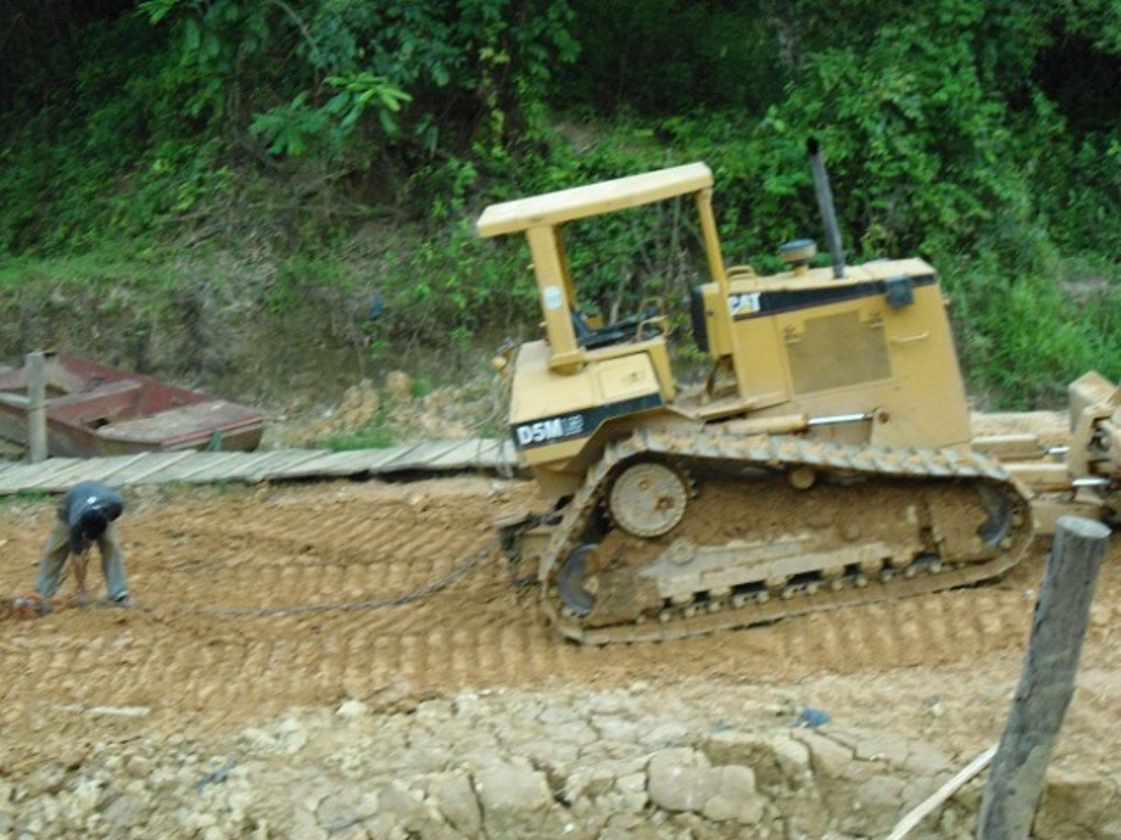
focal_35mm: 63
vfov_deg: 23.3
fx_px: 2040
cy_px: 420
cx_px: 560
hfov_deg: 30.7
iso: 400
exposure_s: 1/60
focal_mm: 11.2
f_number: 4.2
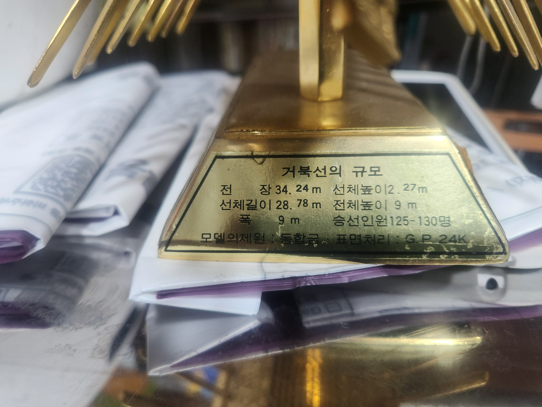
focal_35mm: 23
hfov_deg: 73.9
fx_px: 360
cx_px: 271
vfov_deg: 58.9
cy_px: 204
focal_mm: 5.4
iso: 100
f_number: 1.8
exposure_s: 1/60
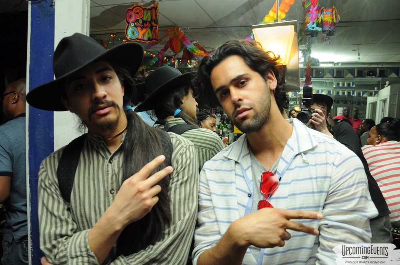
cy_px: 132
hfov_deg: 67.4
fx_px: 300
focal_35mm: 27
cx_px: 200
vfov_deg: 47.8
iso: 400
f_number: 4
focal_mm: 18
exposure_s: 1/60
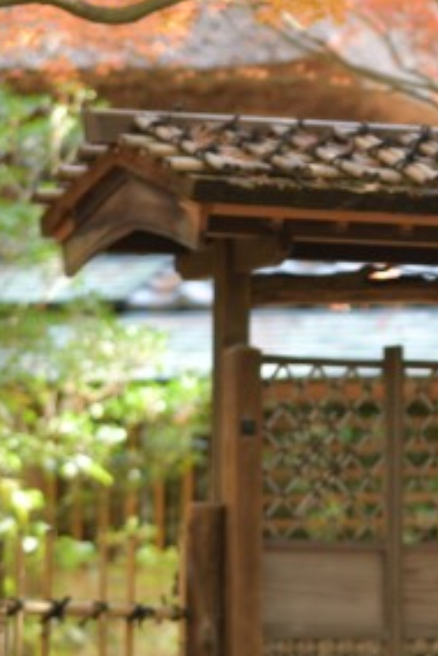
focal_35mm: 295
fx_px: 5383
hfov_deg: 4.6
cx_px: 613
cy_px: 218
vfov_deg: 7.0
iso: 100
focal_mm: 105
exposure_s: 1/100
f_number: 2.2
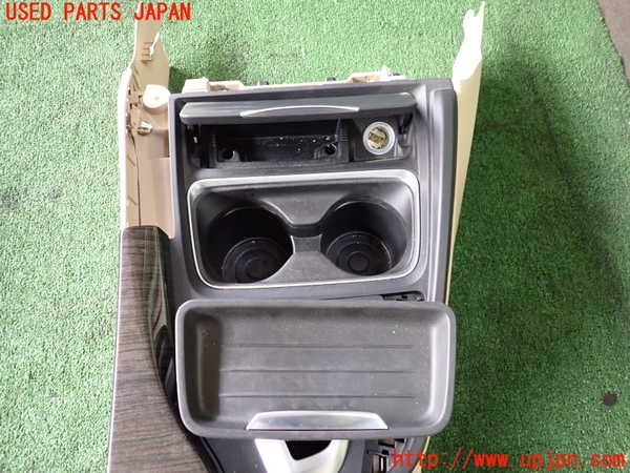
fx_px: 455
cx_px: 315
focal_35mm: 25
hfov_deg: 69.4
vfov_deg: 54.9
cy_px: 236
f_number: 2
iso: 800
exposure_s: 1/30
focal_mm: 4.5
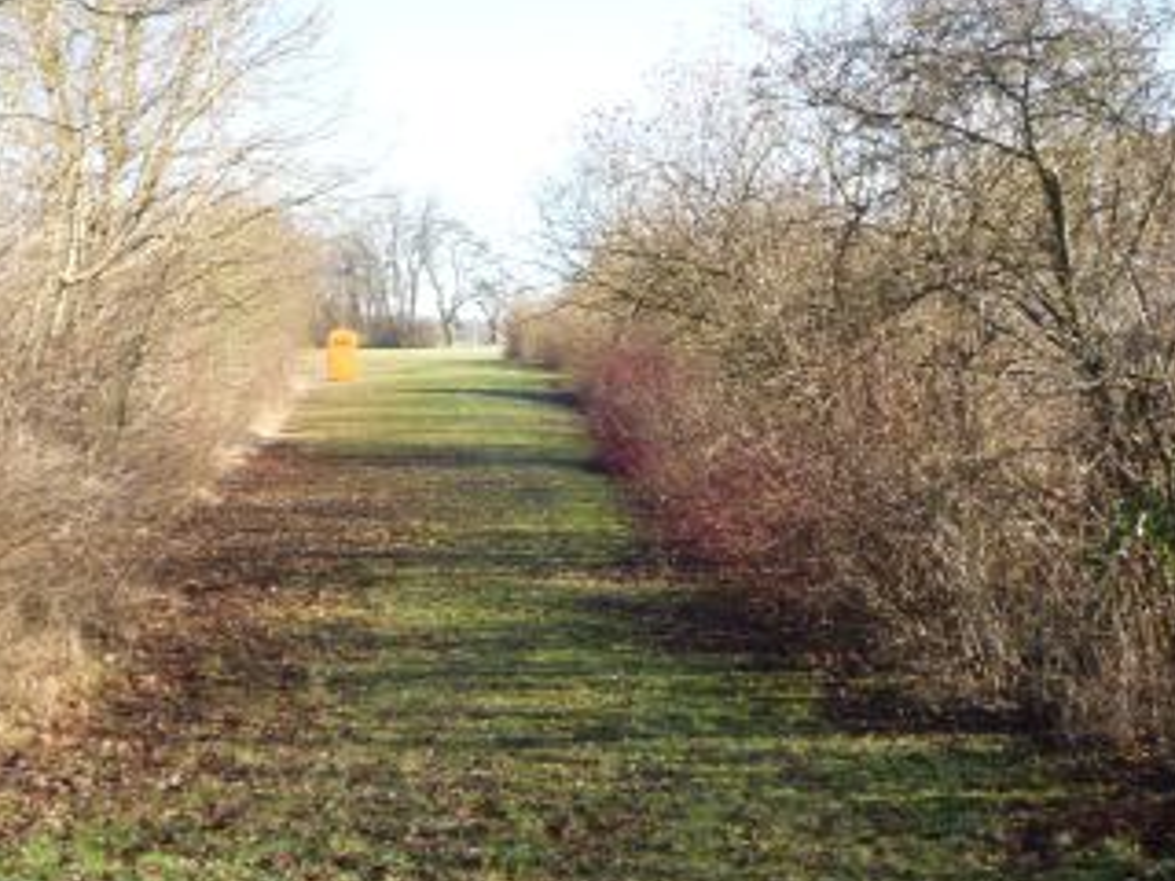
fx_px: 1629
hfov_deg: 39.7
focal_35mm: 48
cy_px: 279
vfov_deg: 30.0
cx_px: 573
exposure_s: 1/250
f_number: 4
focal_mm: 5.2
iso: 200
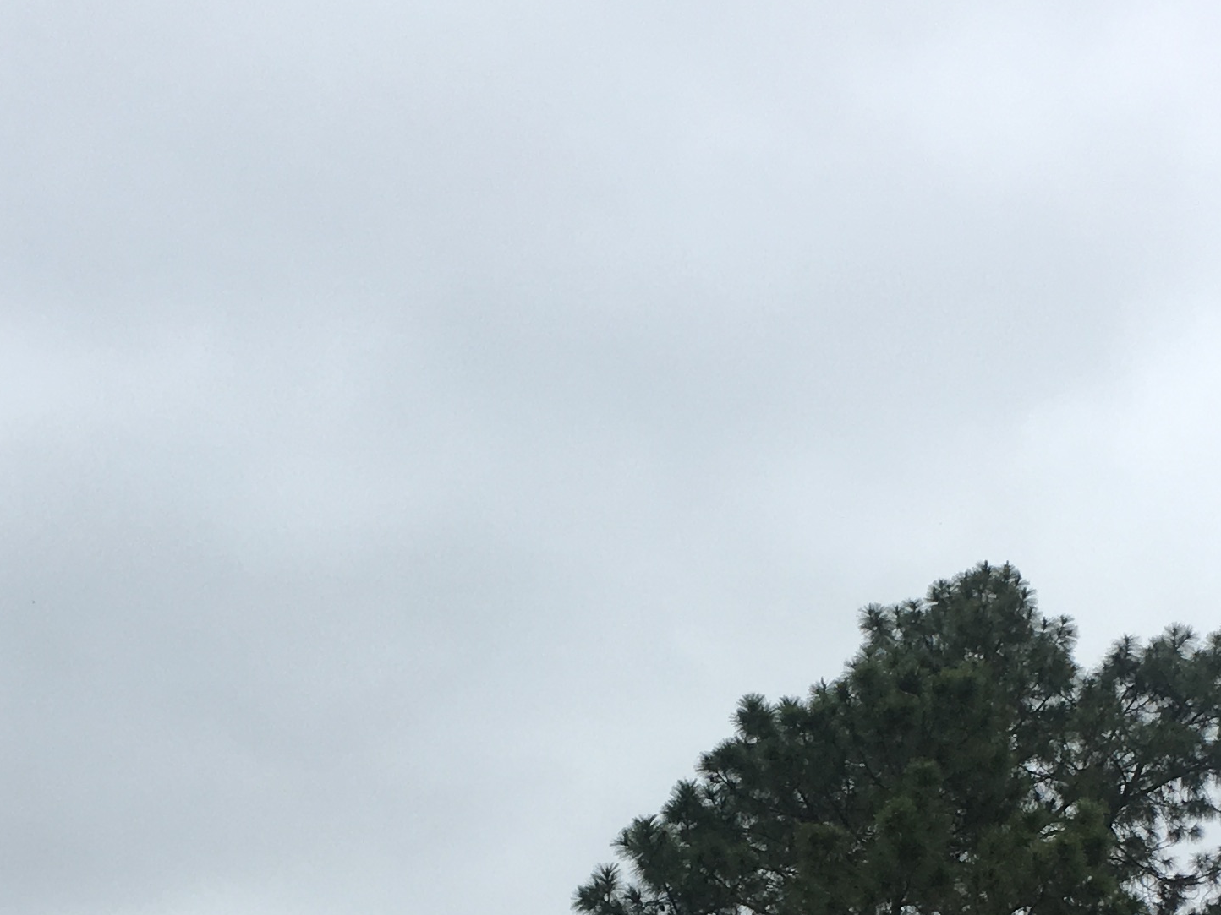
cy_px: 1053
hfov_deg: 24.1
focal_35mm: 81
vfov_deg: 17.5
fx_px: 2857
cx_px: 671
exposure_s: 1/999
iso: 25
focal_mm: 4.15
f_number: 2.2
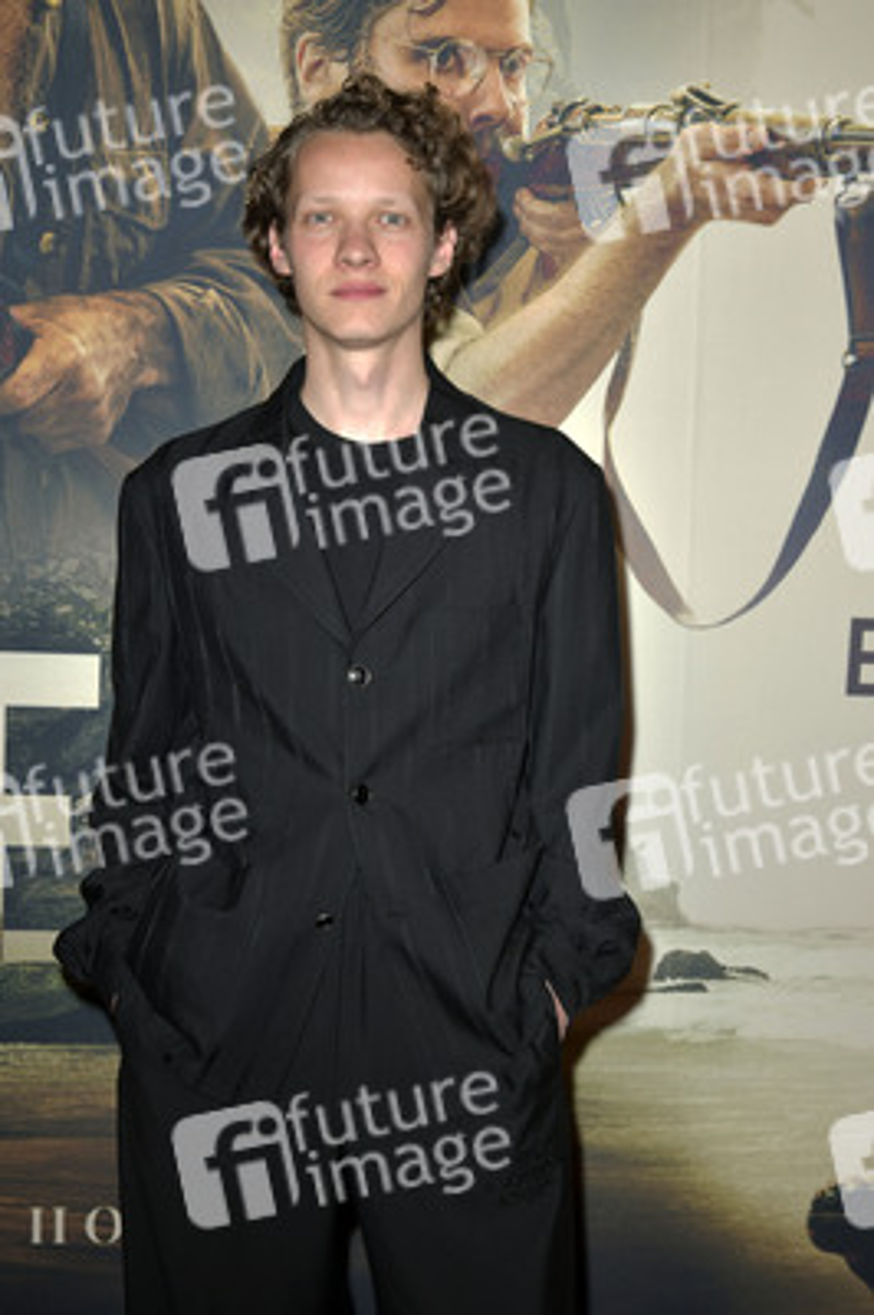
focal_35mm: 52
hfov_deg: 25.9
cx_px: 437
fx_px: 1897
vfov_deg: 38.2
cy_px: 658
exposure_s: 1/250
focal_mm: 52
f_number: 5.6
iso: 250
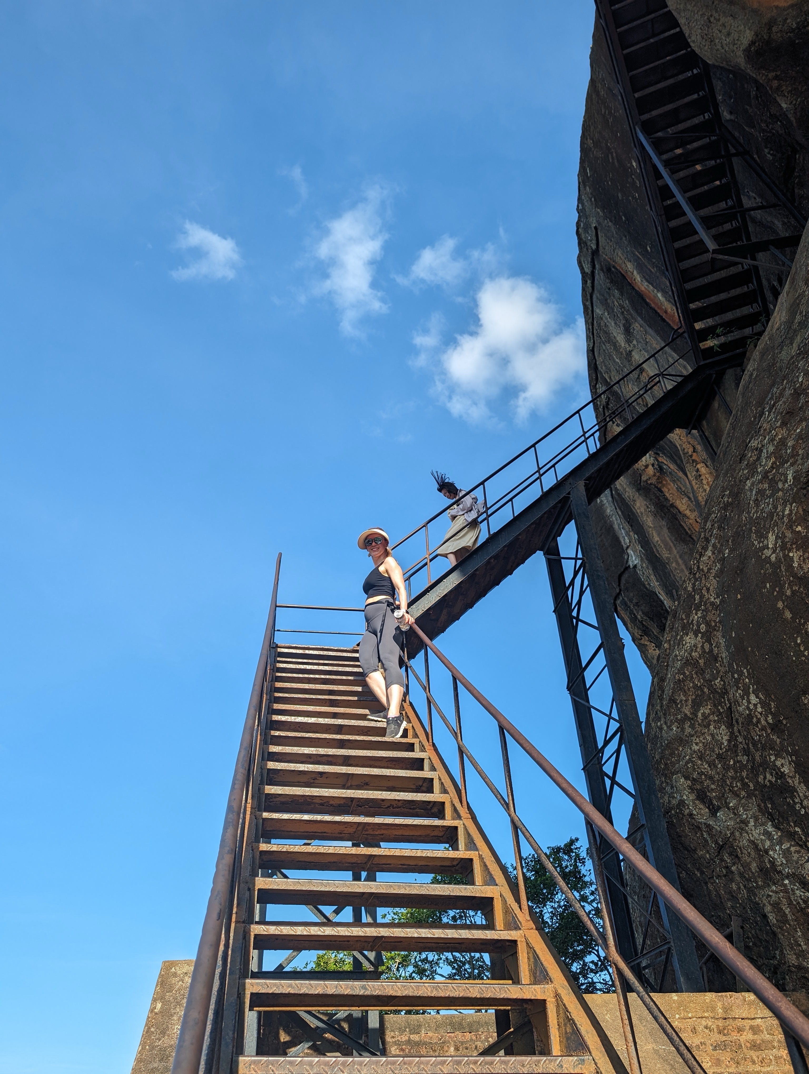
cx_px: 404
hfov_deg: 56.9
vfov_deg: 71.5
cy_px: 537
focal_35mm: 24
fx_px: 746
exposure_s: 1/573
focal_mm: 6.9
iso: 19
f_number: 1.68
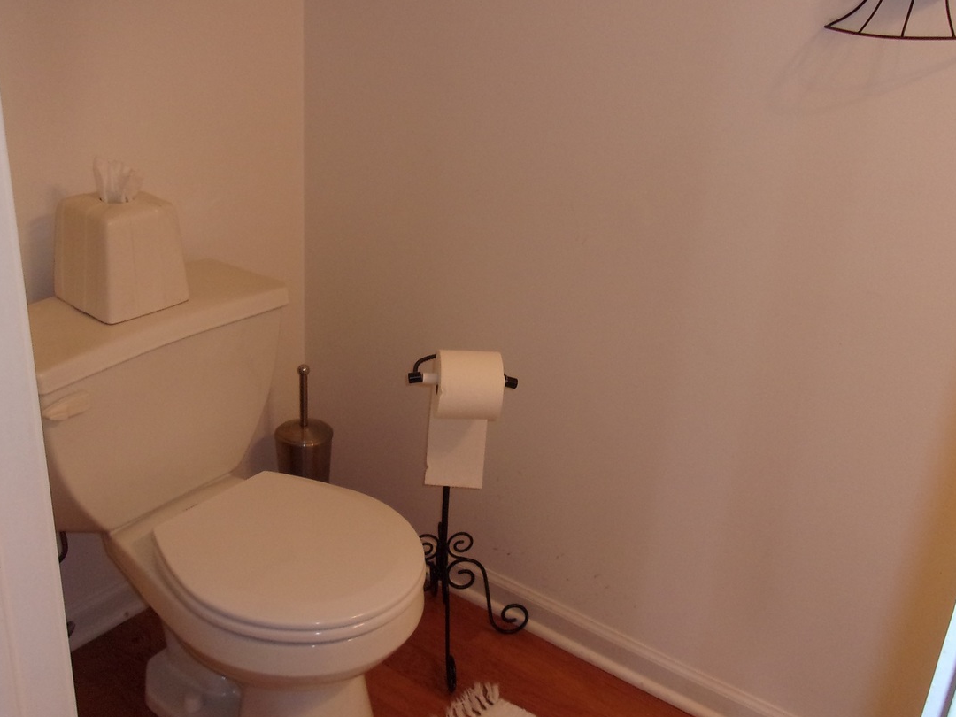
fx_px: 994
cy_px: 358
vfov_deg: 39.7
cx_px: 462
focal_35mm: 36
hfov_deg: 51.3
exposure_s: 1/34
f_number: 3
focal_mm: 4.9
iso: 200
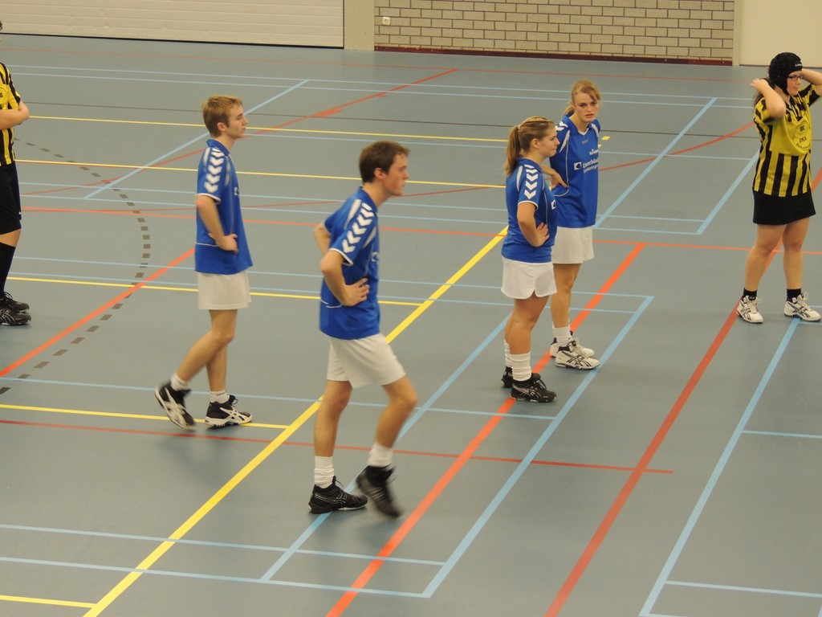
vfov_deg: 12.3
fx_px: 2850
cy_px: 308
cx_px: 411
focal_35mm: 120
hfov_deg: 16.4
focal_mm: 21.4
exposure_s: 1/25
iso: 400
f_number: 4.2
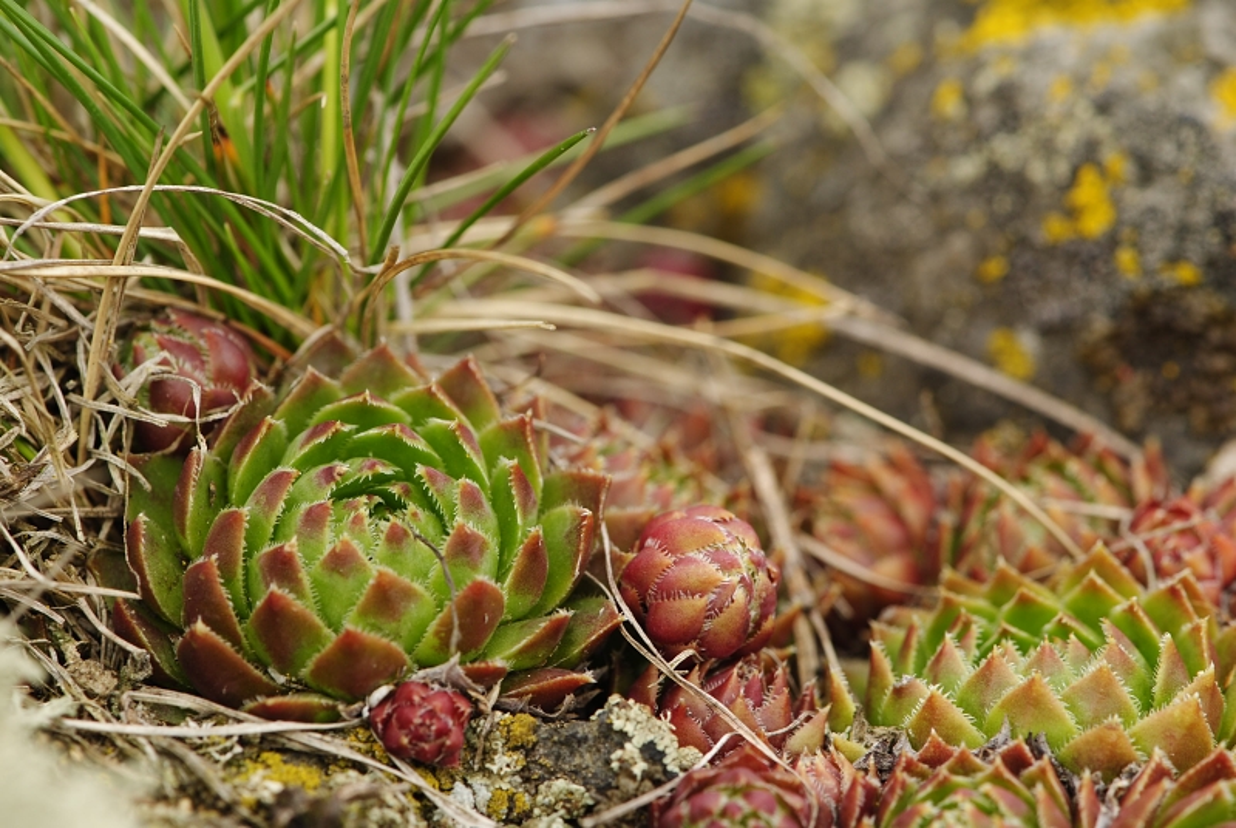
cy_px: 414
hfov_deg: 16.0
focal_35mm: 128
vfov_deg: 10.8
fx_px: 4384
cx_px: 618
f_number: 8
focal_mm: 85
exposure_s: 1/80
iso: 100
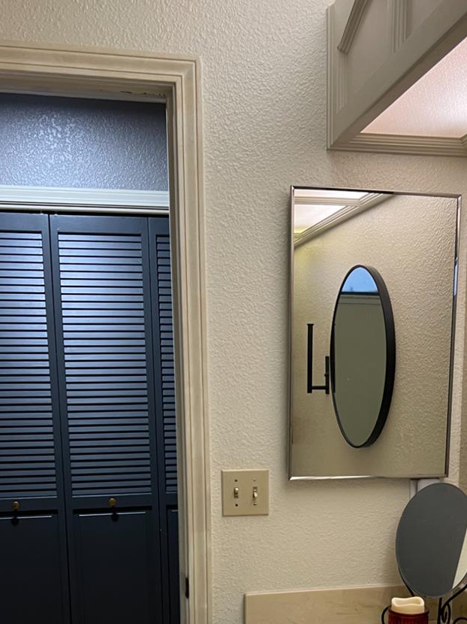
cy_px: 505
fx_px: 846
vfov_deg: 38.8
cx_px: 301
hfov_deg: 30.7
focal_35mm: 47
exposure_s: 1/60
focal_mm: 5.7
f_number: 1.5
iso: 100
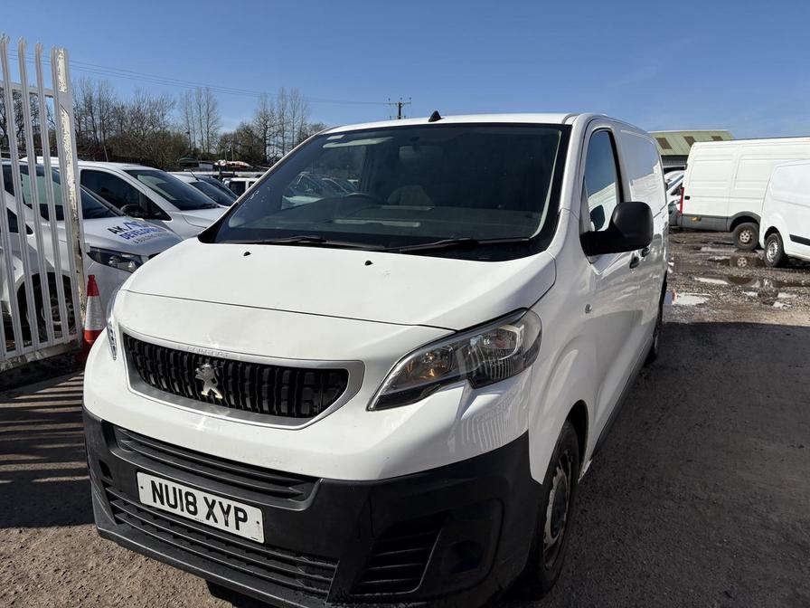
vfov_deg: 53.1
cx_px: 405
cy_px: 304
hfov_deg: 67.3
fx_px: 608
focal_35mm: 26
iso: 50
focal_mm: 5.96
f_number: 1.6
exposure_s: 1/7813
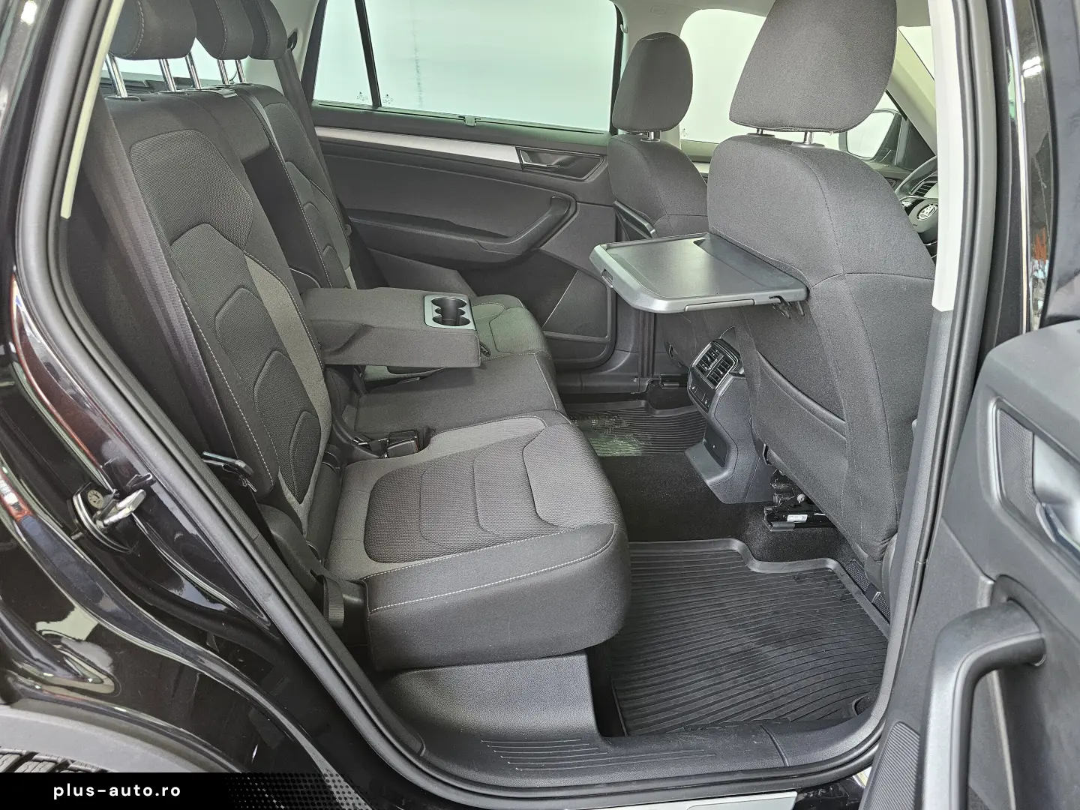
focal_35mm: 23
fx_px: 718
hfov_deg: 73.9
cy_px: 405
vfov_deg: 58.9
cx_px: 540
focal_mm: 6.3
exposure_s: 1/100
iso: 400
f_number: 1.7
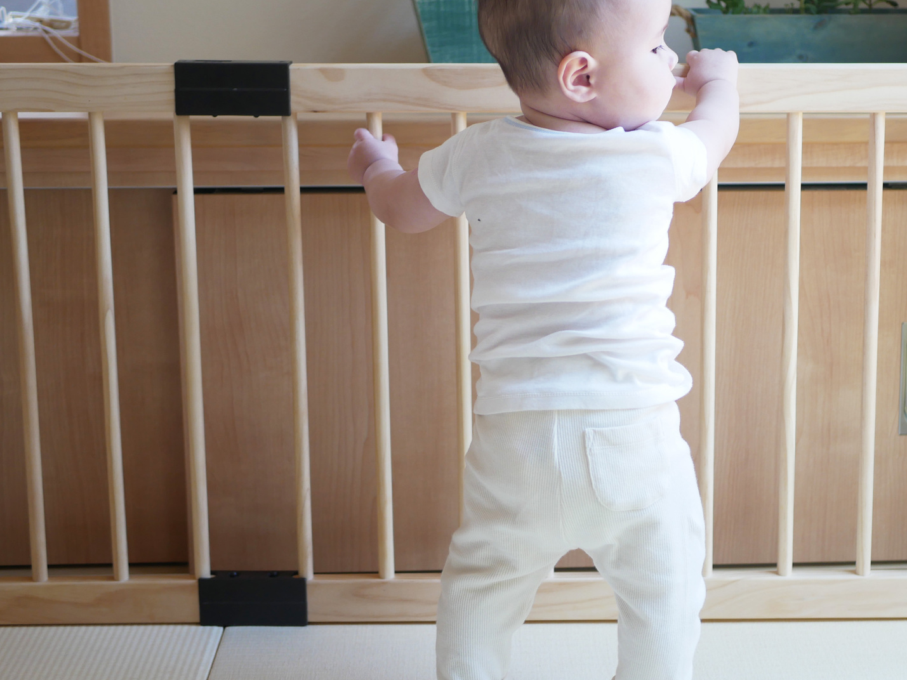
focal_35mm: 70
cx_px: 620
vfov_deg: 21.0
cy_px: 286
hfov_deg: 27.6
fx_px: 1834
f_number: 1.8
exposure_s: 1/125
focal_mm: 25
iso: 200
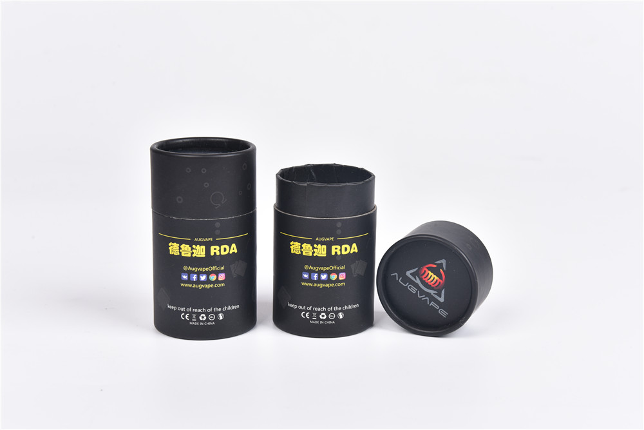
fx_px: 1252
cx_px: 322
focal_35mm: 70
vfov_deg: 19.5
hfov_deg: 28.8
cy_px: 215
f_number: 13
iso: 160
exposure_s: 1/125
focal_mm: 70
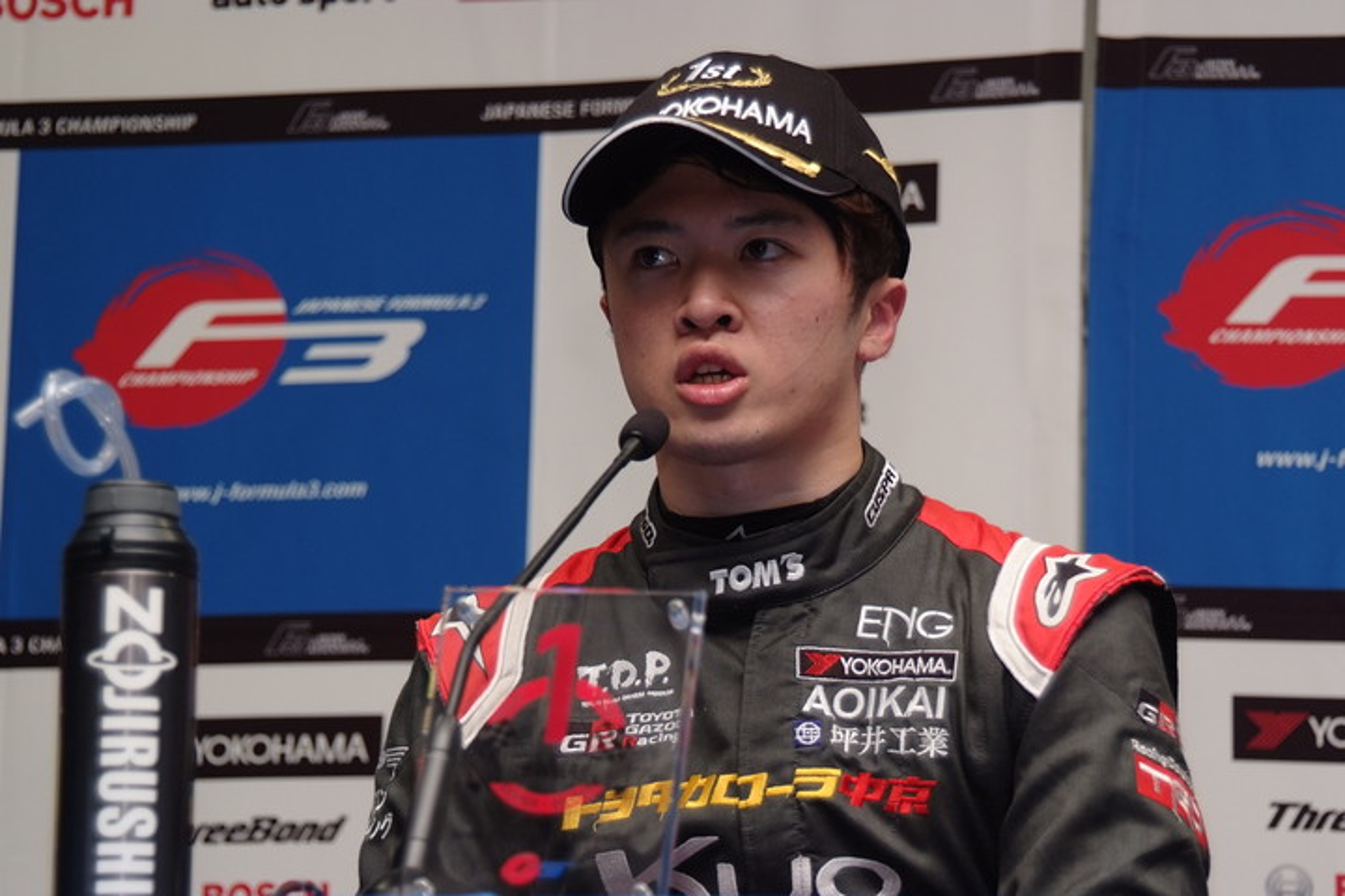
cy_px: 448
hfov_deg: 15.2
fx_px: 5043
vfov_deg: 10.2
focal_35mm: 135
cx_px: 672
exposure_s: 1/125
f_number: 5.6
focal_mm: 90
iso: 400
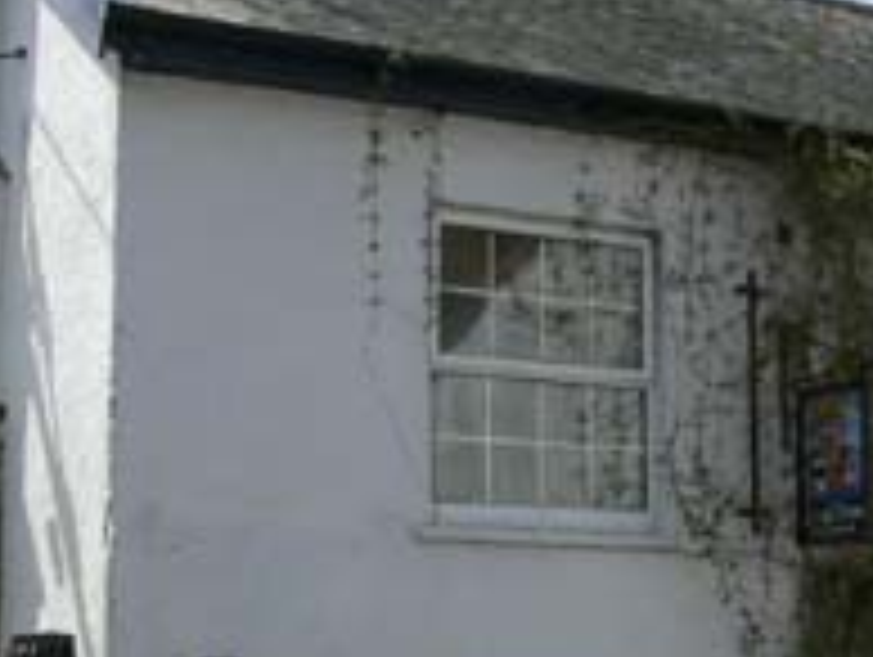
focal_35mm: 81
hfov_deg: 23.9
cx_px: 608
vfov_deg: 18.1
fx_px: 2045
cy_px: 531
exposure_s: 1/1000
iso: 100
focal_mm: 7.4
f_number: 4
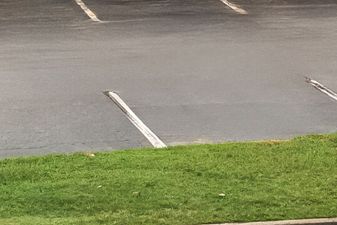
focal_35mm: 190
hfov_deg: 10.2
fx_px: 1780
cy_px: -147
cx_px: 599
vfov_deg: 7.1
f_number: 8
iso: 800
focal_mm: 34
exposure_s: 1/800
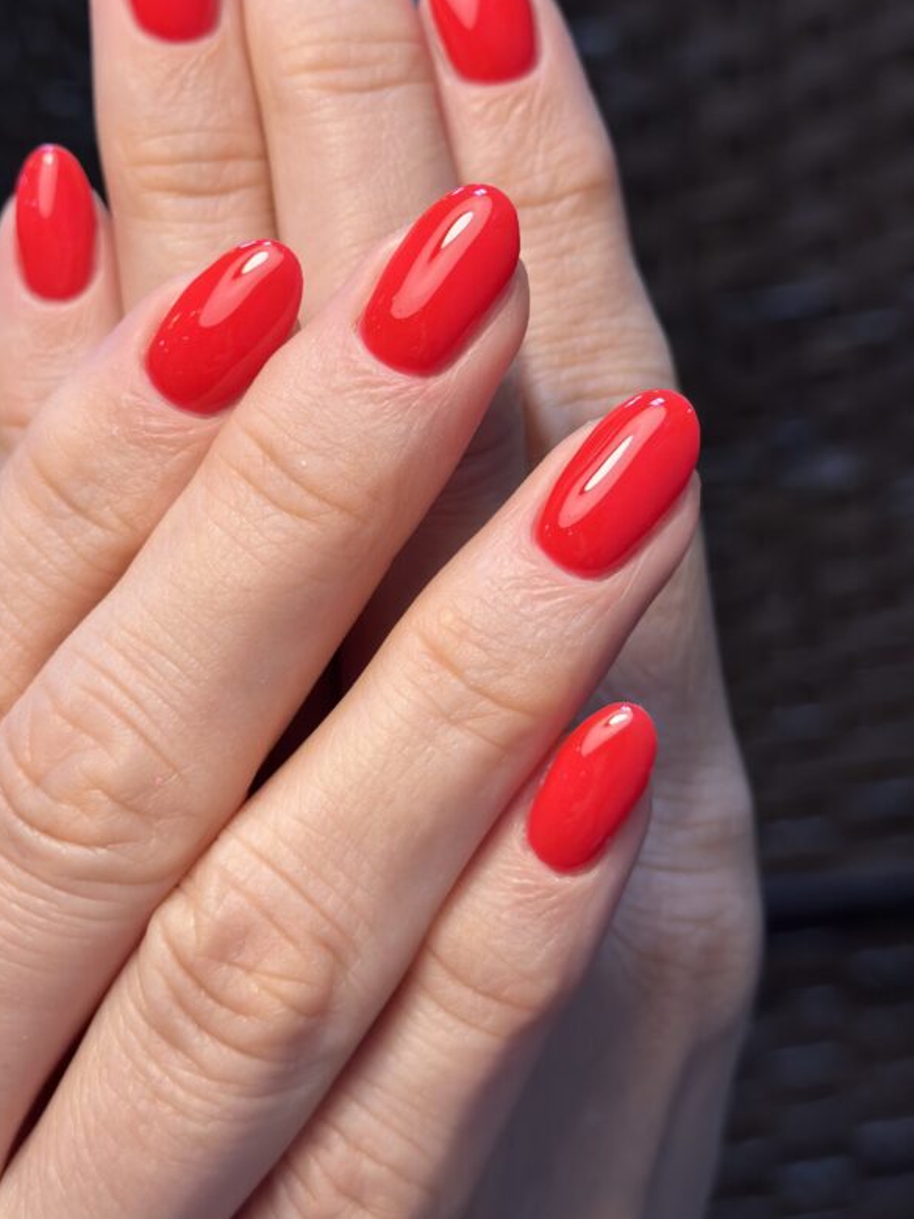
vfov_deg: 30.6
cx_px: 395
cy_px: 461
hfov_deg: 23.3
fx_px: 2218
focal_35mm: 63
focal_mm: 6.86
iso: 80
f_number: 1.78
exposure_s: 1/308
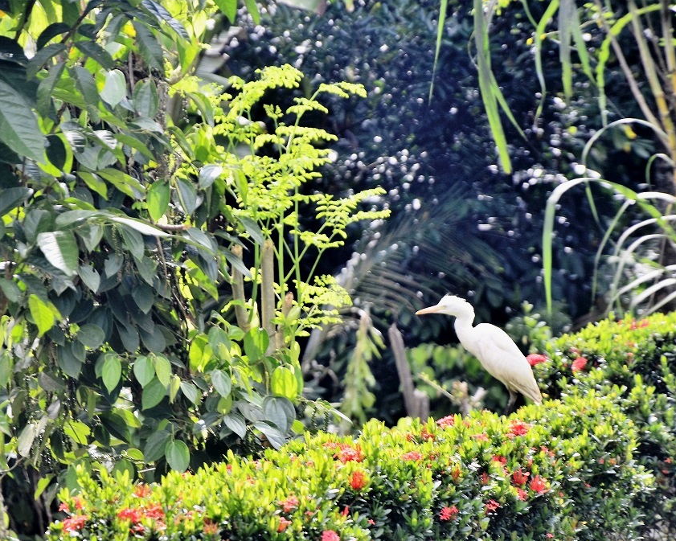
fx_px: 3593
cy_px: 272
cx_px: 321
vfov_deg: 8.6
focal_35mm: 180
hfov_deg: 10.7
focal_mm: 105
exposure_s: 1/180
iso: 200
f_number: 5.6
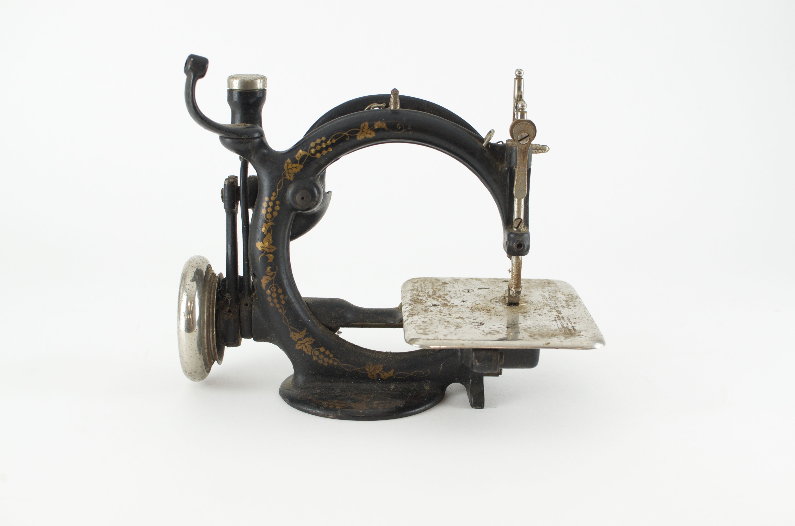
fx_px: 1157
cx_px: 398
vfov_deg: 25.6
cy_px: 263
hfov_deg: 37.9
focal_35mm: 52
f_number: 4
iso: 640
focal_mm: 35
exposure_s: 1/125
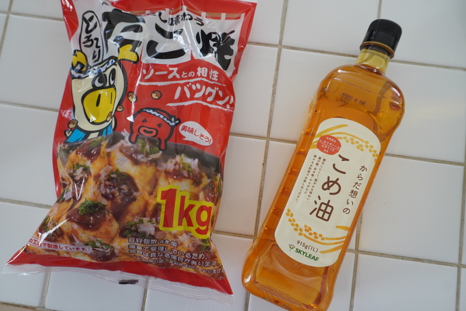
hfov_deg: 59.5
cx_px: 233
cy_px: 156
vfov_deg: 41.8
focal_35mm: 32
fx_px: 408
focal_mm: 21
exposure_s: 1/40
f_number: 8
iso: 800
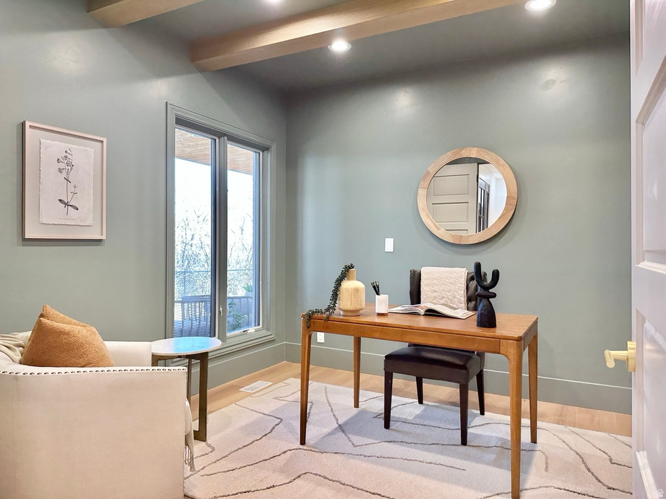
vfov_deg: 56.8
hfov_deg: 71.6
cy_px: 250
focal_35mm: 24
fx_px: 462
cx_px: 333
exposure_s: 1/120
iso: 160
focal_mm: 6.86
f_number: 1.78
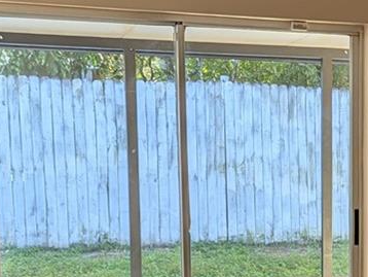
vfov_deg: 13.3
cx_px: 418
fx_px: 1138
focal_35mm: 107
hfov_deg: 17.6
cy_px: 371
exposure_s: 1/173
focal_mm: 6.81
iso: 46
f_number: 1.85
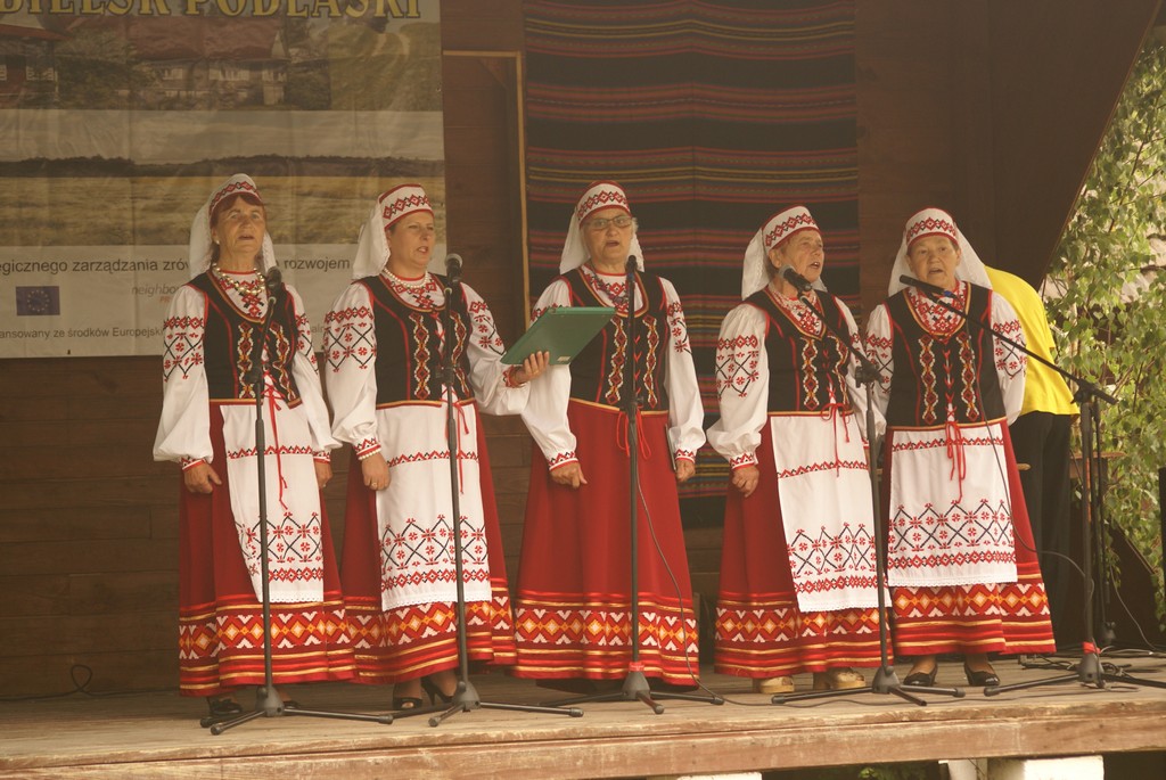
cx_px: 583
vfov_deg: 9.2
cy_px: 390
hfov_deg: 13.7
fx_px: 4863
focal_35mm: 150
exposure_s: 1/160
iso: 200
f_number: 4
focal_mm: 100
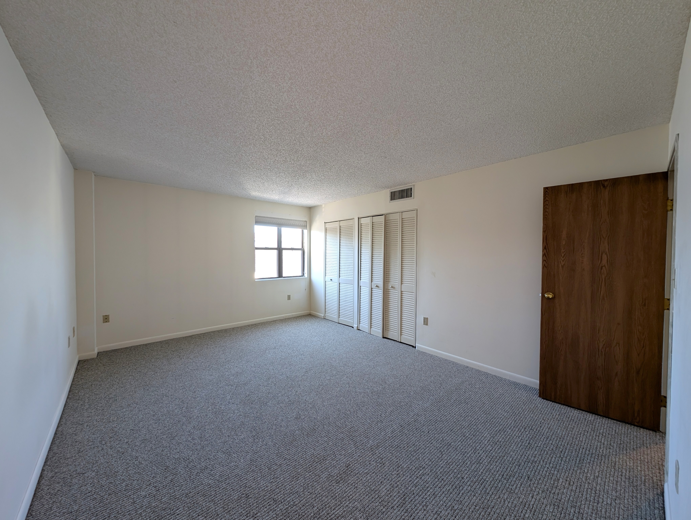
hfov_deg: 110.5
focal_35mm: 12
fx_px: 240
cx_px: 346
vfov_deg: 94.6
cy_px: 260
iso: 38
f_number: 1.95
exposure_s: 1/24.5
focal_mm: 2.23
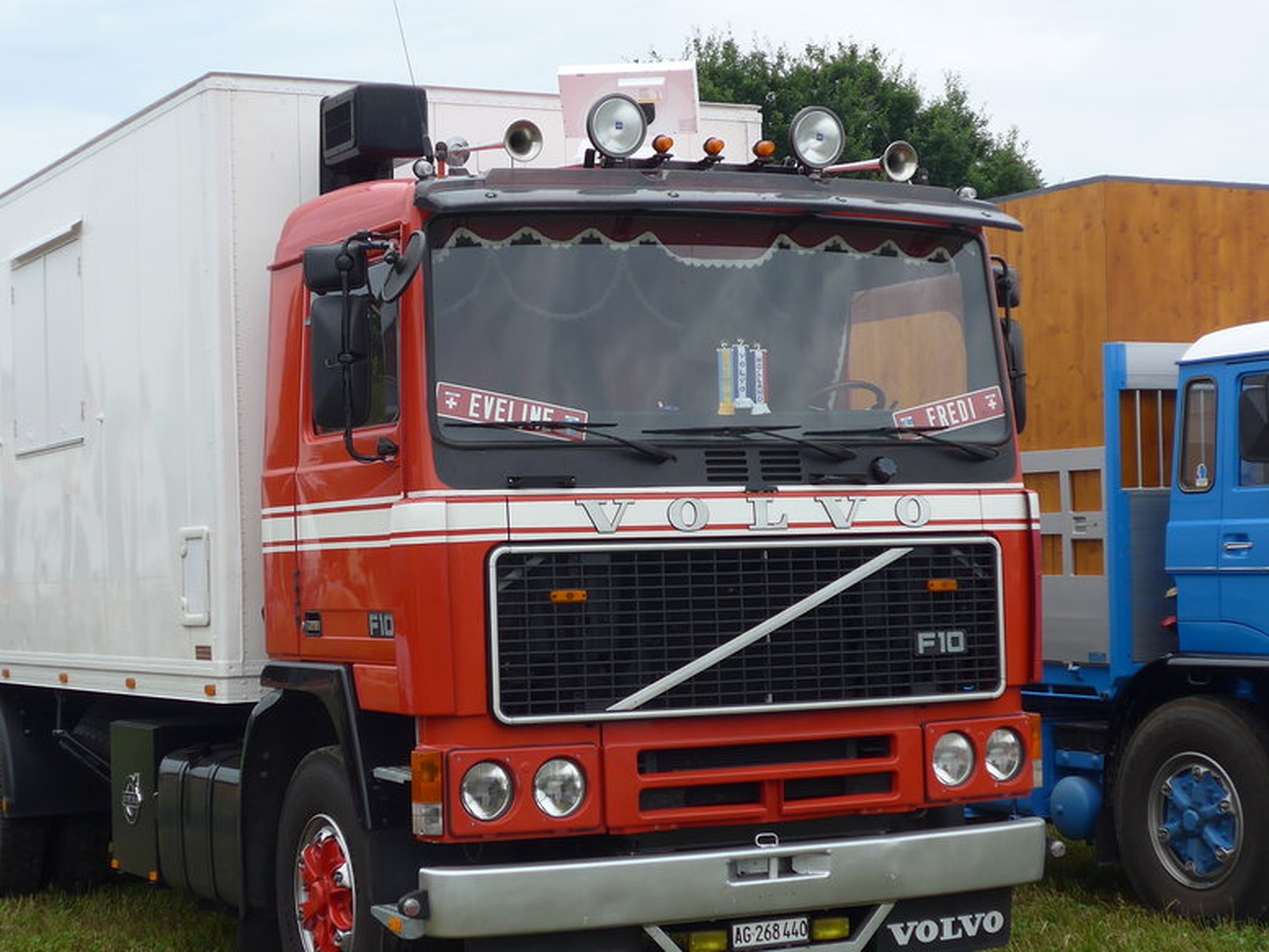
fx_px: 2603
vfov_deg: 20.7
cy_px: 485
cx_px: 550
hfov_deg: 27.4
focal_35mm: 71
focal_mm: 9.5
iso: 80
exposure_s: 1/400
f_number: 3
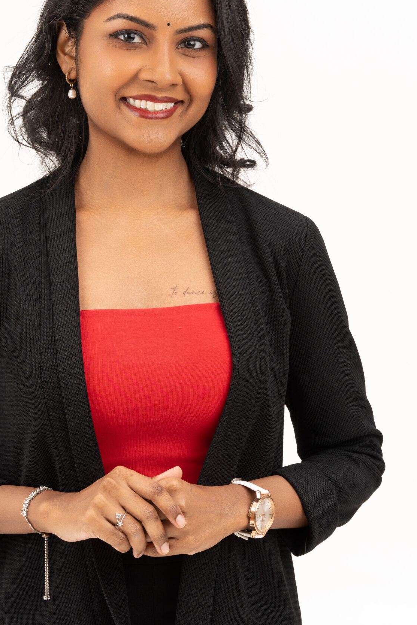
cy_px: 332
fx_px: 2798
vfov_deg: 12.8
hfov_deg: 8.5
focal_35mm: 161
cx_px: 145
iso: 200
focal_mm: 105
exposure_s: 1/125
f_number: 8
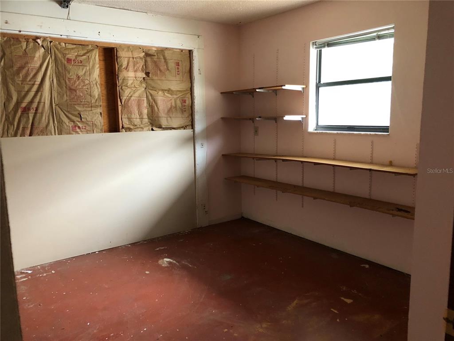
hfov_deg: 63.4
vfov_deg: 49.7
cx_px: 227
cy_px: 170
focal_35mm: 28
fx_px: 367
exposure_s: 1/12
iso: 100
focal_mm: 3.99
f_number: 1.8
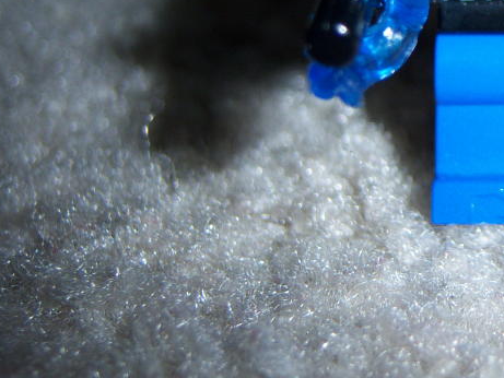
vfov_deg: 18.0
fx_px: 1165
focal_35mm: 80
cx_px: 542
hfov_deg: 23.1
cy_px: 2
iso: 80
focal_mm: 7.5
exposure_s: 1/60
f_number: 2.8
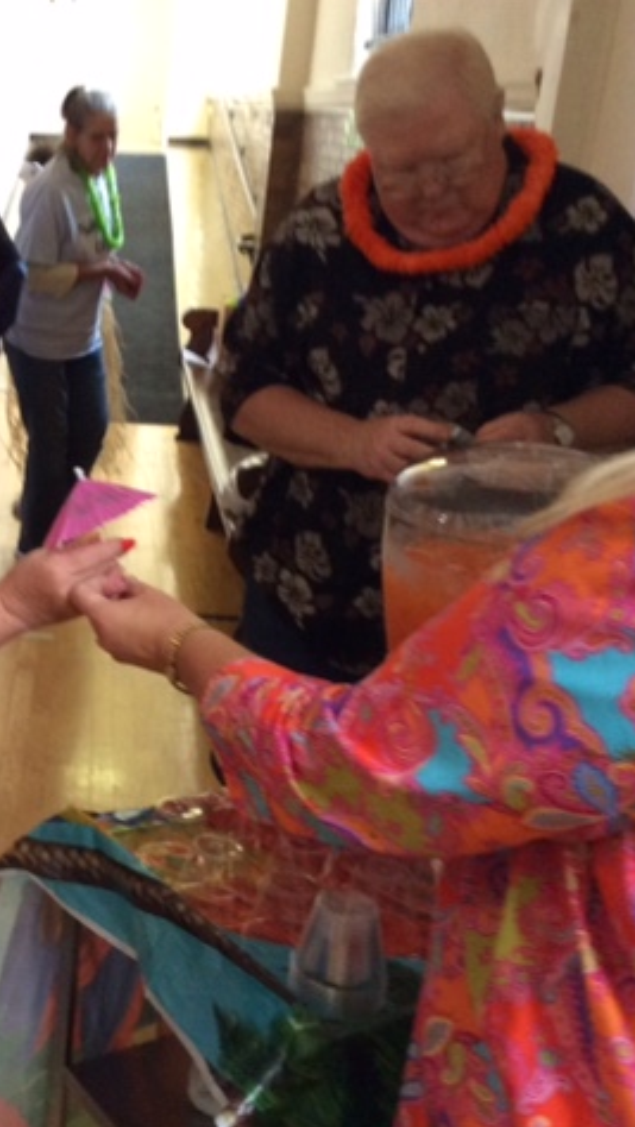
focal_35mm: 47
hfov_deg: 24.0
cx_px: -48
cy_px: 564
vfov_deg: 43.7
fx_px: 1405
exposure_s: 1/24
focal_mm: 3.3
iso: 160
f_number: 2.4
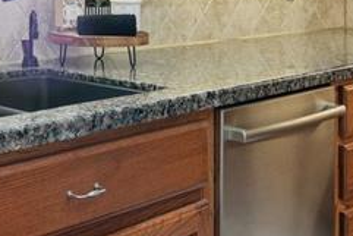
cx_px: -23
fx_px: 667
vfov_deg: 19.3
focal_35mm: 68
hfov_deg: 27.4
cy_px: -15
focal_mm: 16
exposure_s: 1/30
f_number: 7.1
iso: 200
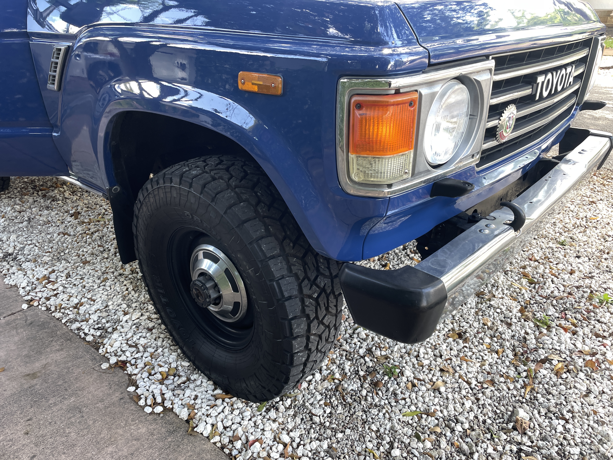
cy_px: 230
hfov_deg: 67.3
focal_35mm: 26
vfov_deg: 53.1
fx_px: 460
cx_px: 306
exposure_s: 1/121
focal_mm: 4.2
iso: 50
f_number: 1.6
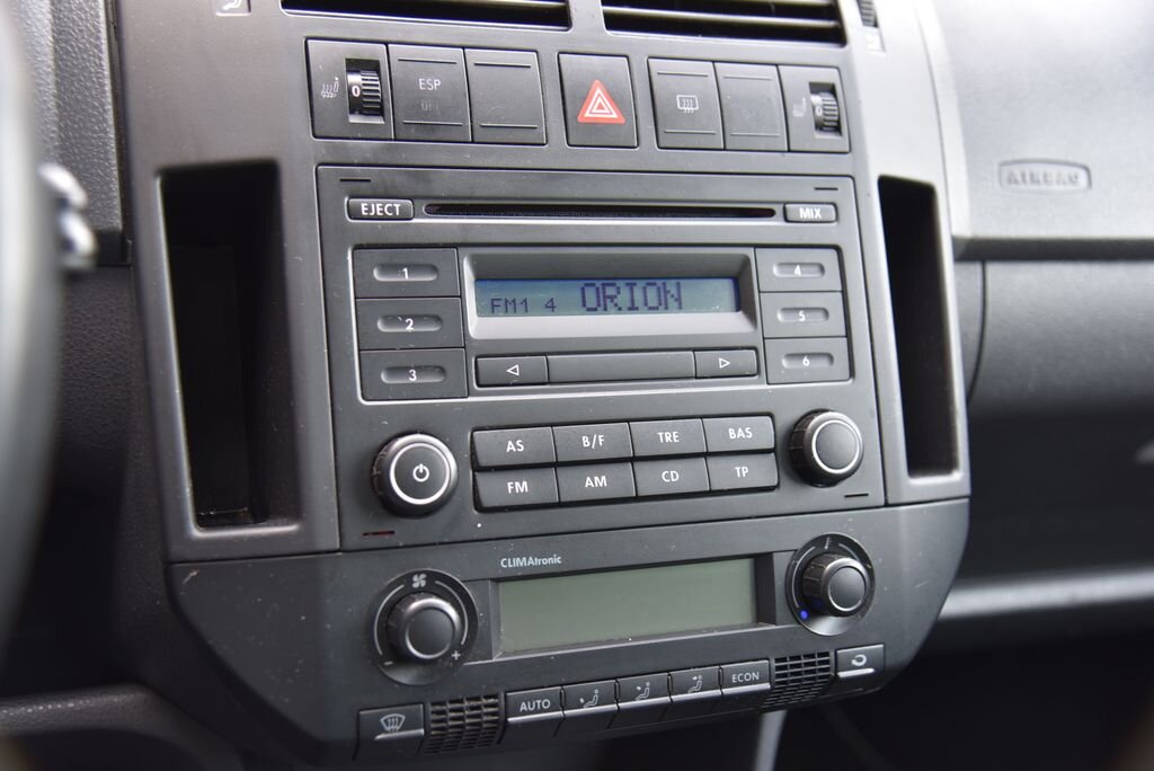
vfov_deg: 30.6
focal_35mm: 44
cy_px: 386
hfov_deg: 44.5
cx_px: 577
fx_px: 1411
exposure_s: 1/30
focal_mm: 44
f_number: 4
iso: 500
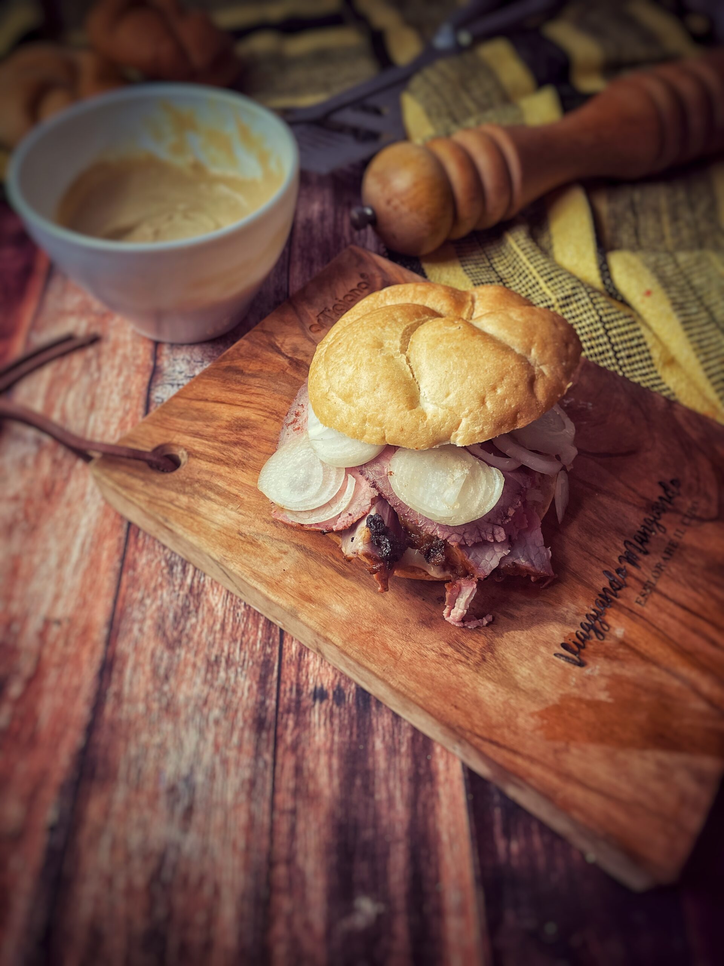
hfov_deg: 53.1
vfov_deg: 67.3
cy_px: 483
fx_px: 725
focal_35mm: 26
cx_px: 362
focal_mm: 4.2
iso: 80
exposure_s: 1/100
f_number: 1.6
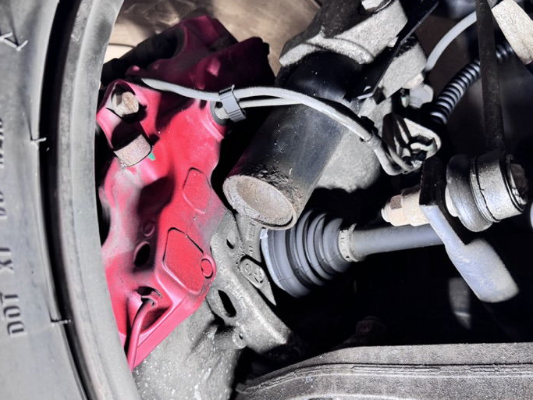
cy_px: 245
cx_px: 293
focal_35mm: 36
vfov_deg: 39.4
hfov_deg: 51.3
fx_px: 554
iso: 200
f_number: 1.78
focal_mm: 6.76
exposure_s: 1/86
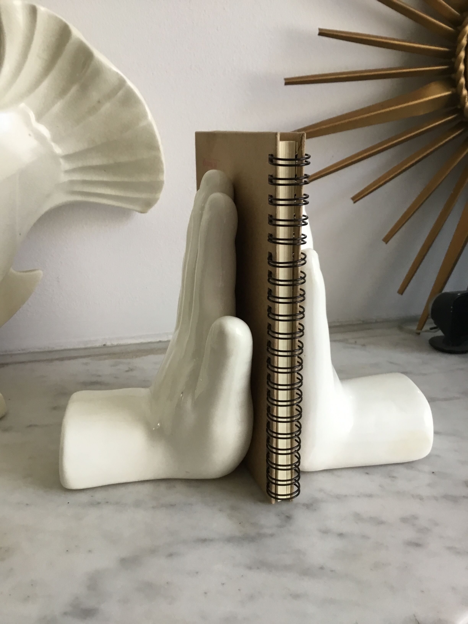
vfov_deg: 58.4
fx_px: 559
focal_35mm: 31
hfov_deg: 45.4
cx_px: 234
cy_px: 312
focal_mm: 3.3
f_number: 2.4
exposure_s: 1/33
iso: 100
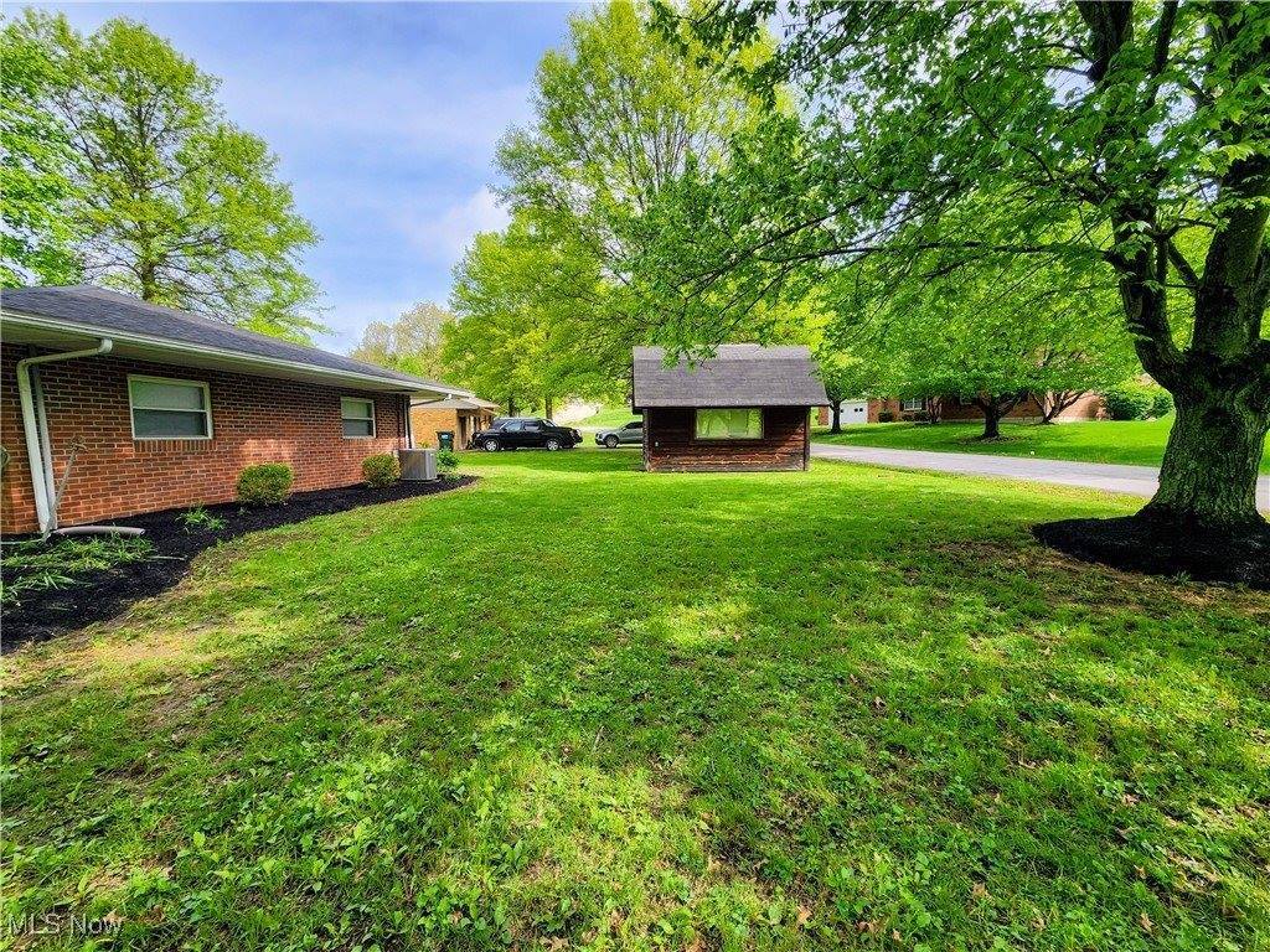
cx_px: 635
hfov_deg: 106.2
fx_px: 477
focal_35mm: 13
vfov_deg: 89.9
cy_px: 476
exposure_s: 1/767
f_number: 2.2
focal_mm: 2.2
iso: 50
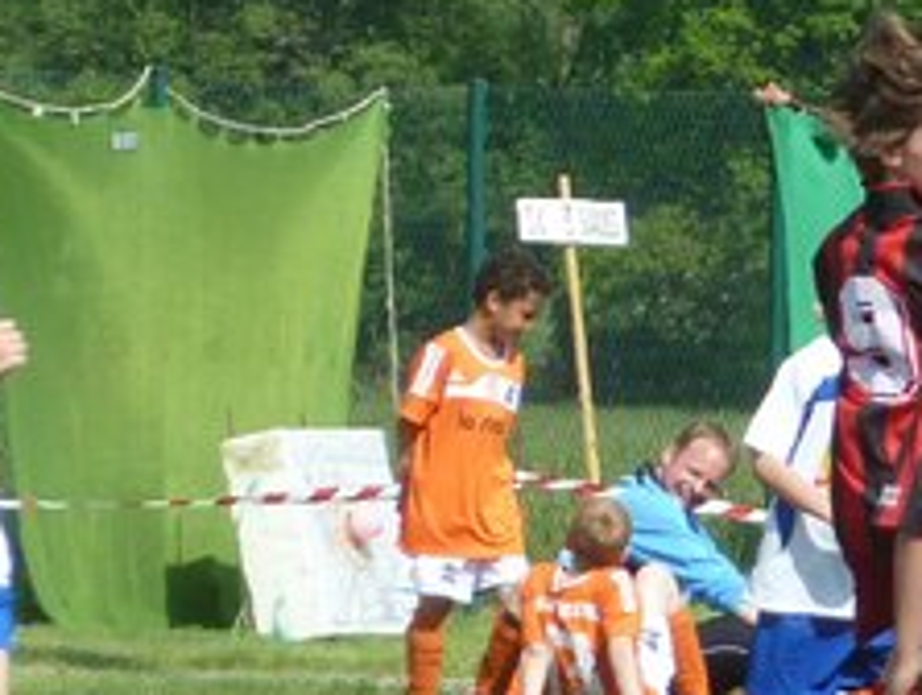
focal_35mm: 940
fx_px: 25077
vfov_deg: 1.6
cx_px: 1286
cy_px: 176
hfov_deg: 2.1
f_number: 4.9
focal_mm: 49.2
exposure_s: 1/800
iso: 160
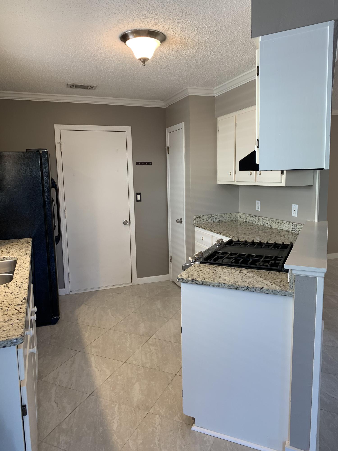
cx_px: 169
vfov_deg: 67.3
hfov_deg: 53.1
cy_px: 226
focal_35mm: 26
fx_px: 338
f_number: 1.8
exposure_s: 1/60
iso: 64
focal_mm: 4.25
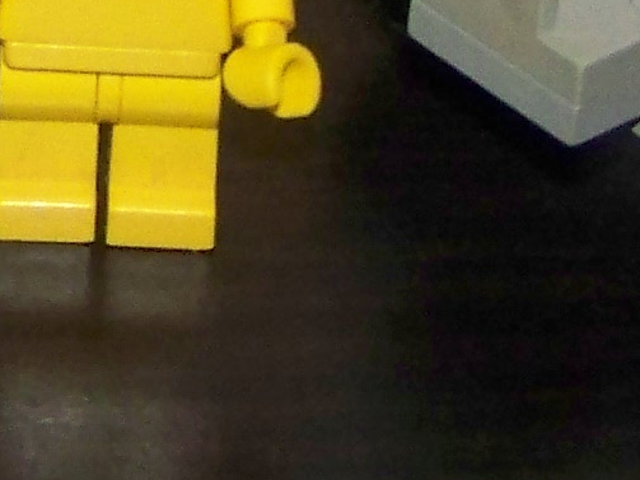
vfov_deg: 6.3
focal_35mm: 232
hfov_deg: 8.4
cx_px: -256
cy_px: -321
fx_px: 4288
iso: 200
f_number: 2.8
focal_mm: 6.3
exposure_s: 1/30
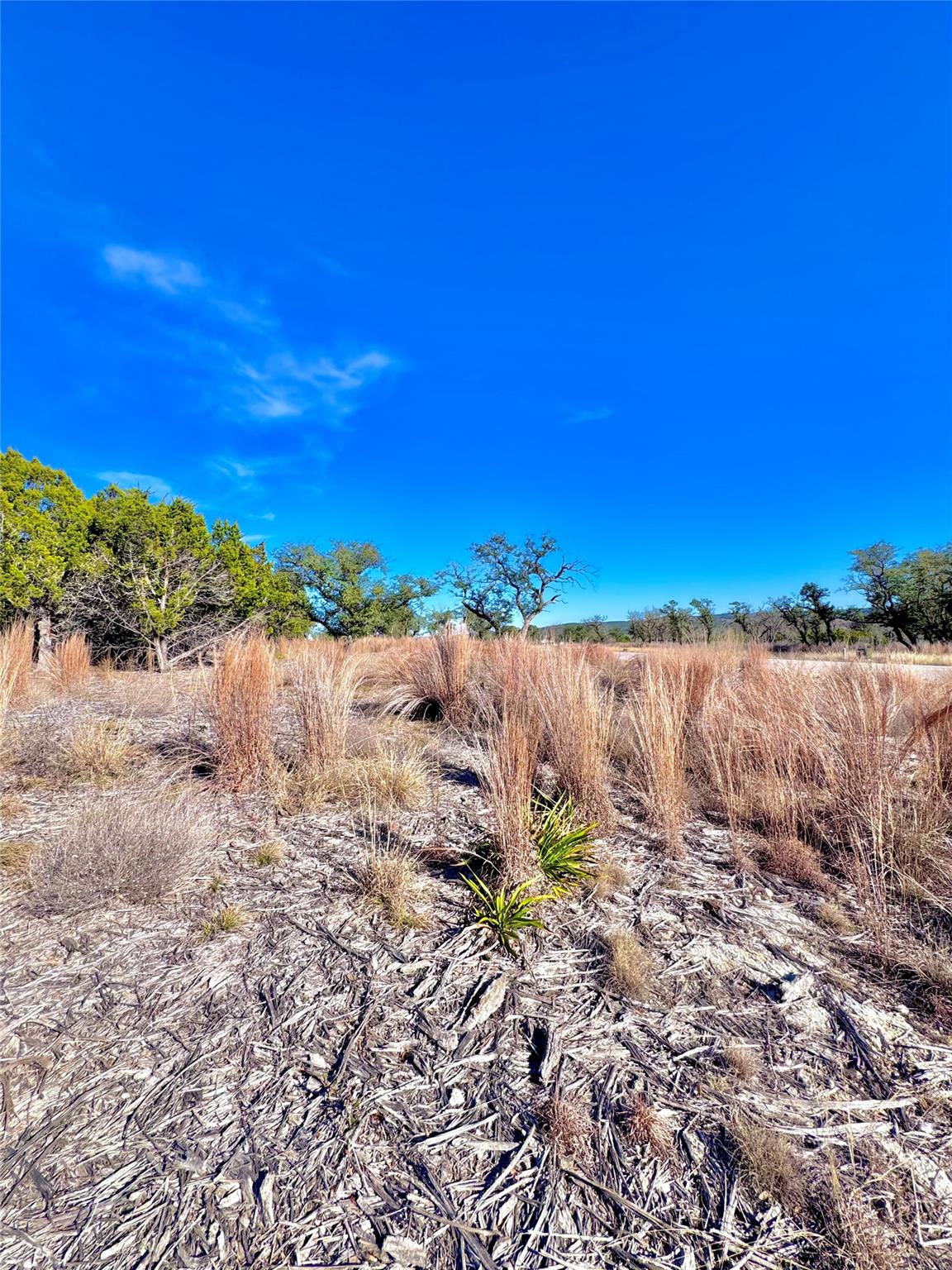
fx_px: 513
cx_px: 476
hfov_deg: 85.7
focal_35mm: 14
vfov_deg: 102.1
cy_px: 635
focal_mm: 2.22
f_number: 2.2
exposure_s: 1/1880
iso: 50
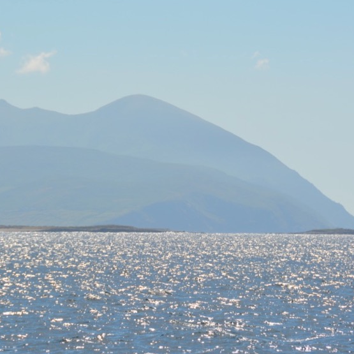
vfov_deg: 5.0
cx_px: 179
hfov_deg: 5.0
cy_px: 152
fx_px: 4084
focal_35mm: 353
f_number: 8
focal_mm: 150
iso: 200
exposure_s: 1/1000
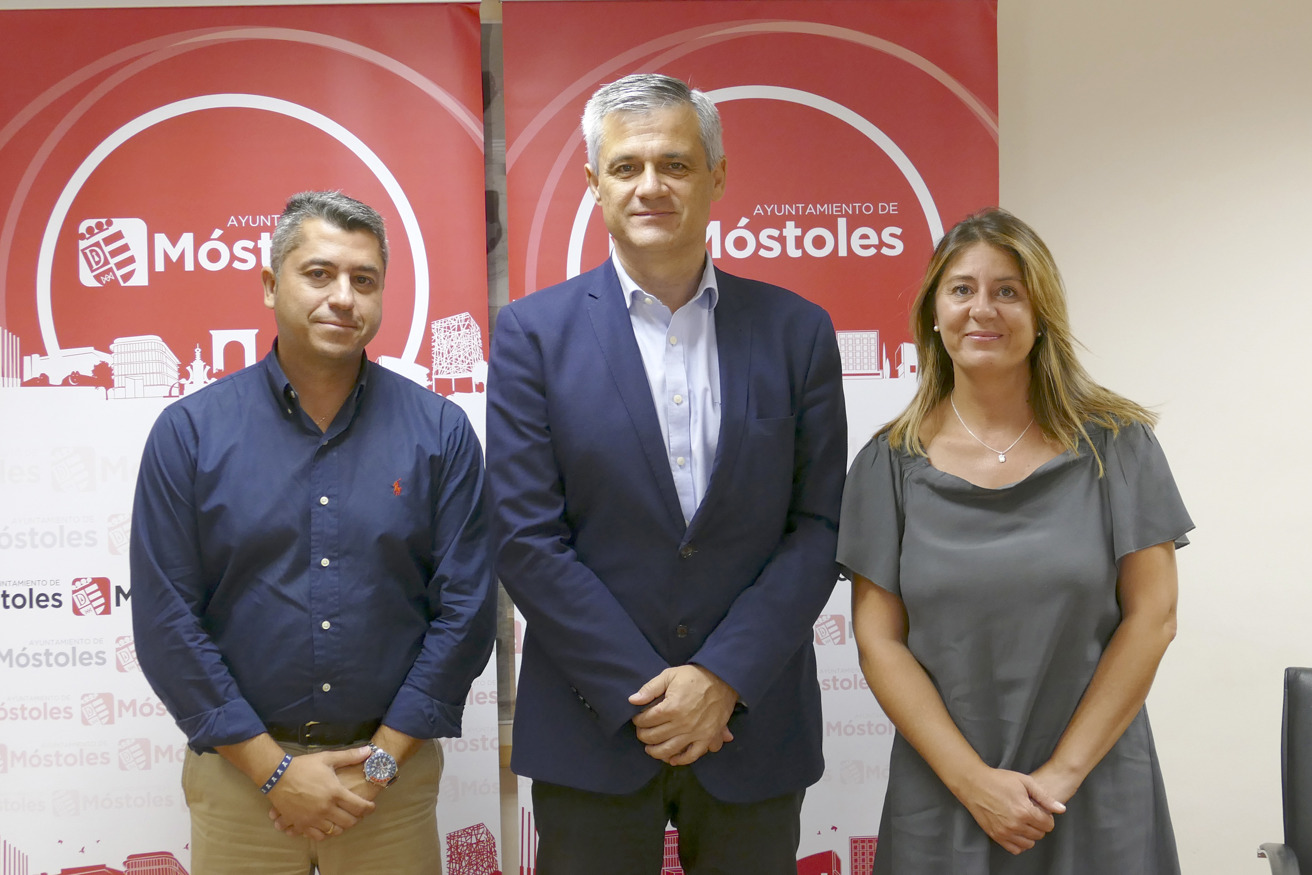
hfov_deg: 50.7
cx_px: 656
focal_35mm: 38
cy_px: 438
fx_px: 1385
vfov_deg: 35.1
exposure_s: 1/50
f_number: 3.1
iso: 400
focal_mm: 13.97
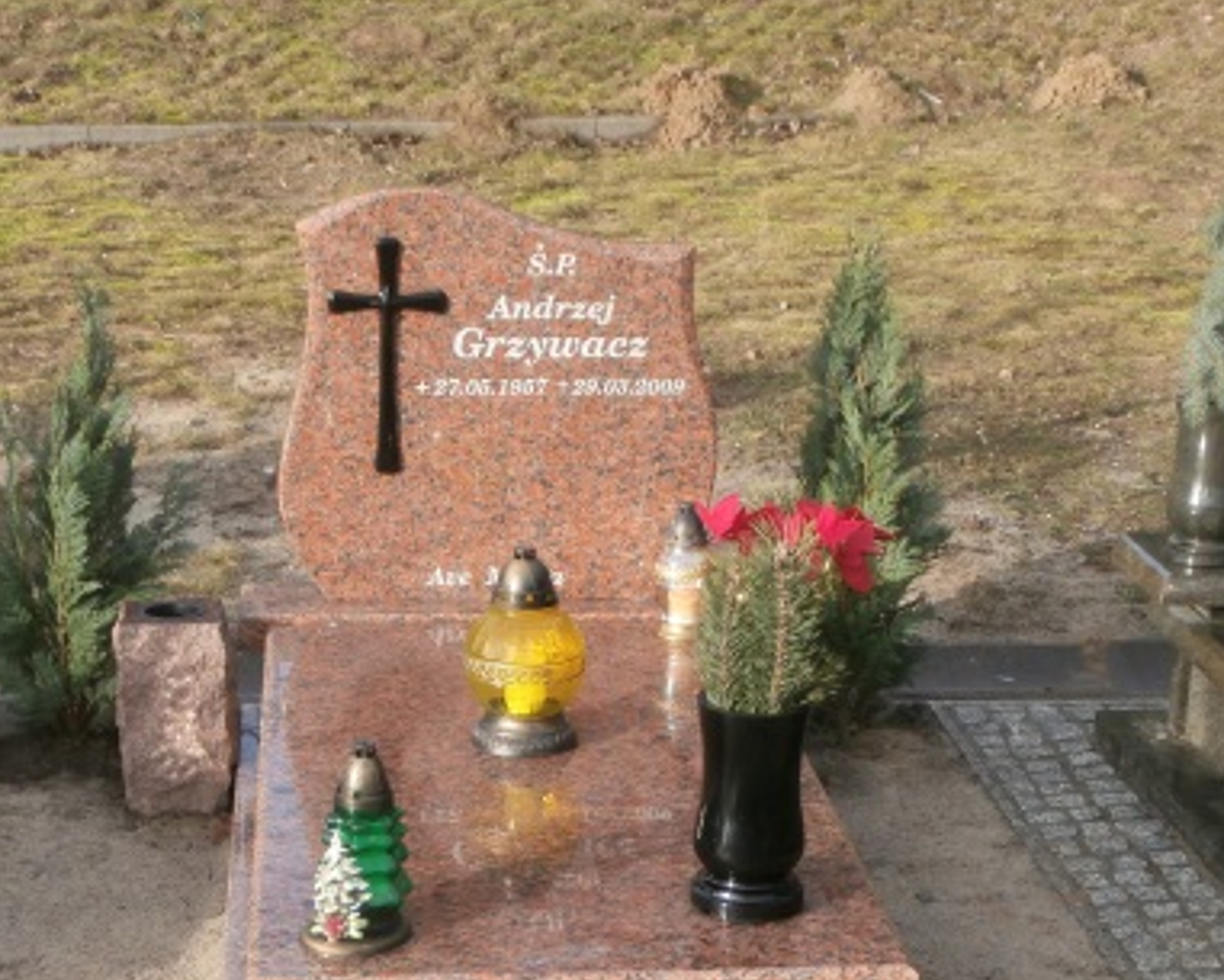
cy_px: 739
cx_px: 565
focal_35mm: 77
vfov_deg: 19.8
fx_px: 2790
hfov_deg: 24.7
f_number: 4.2
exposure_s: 1/200
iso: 100
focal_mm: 8.29
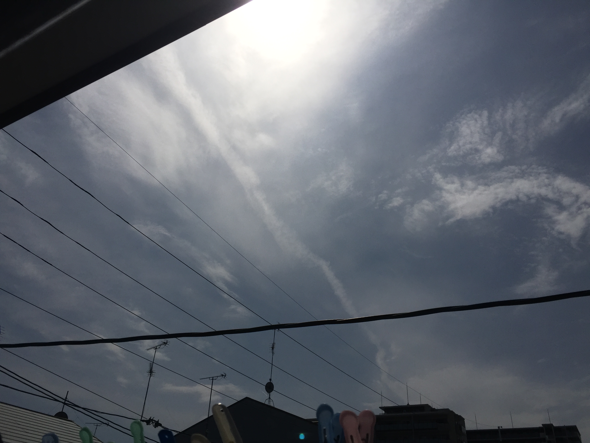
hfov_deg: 61.7
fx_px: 494
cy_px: 222
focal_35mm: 29
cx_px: 295
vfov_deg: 48.2
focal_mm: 4.15
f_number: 2.2
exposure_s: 1/40000
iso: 50
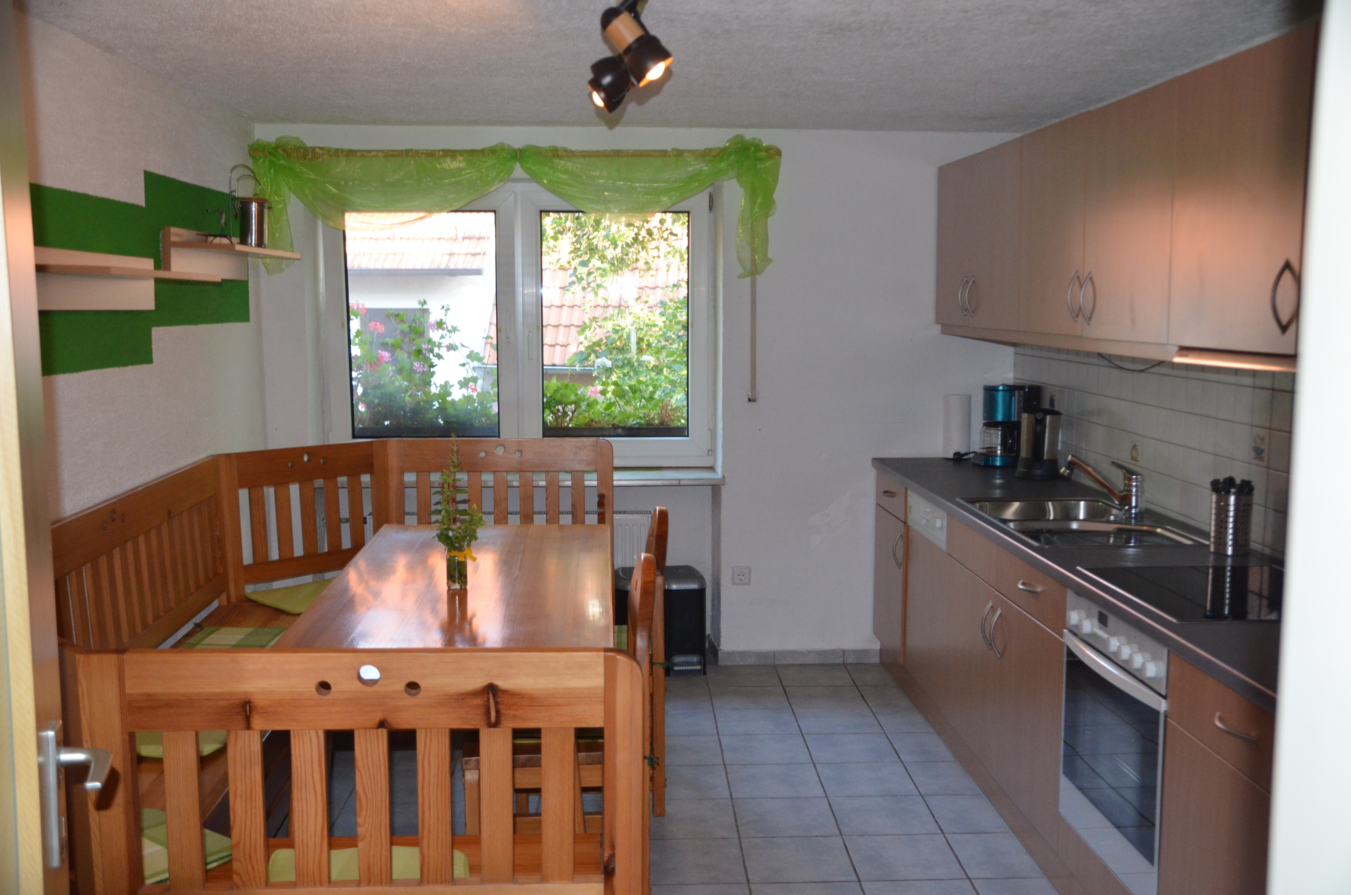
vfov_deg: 38.2
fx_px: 1292
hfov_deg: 55.2
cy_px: 448
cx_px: 676
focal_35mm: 34
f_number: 3.8
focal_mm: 23
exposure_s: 1/60
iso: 1600
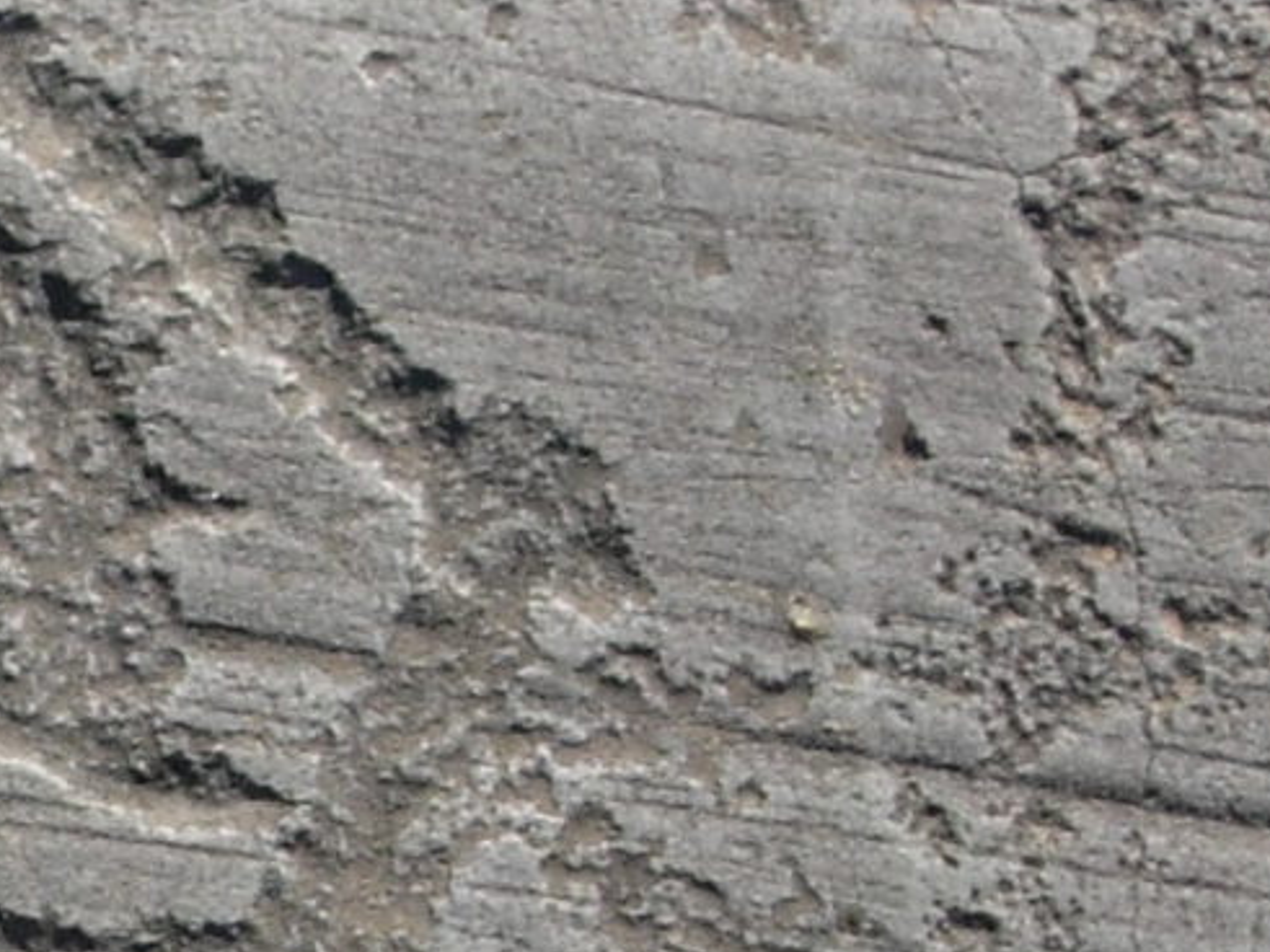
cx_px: -1071
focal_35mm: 375
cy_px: 1374
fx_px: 13755
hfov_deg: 5.2
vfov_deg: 3.9
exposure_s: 1/470
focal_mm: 19.1
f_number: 4.3
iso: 79
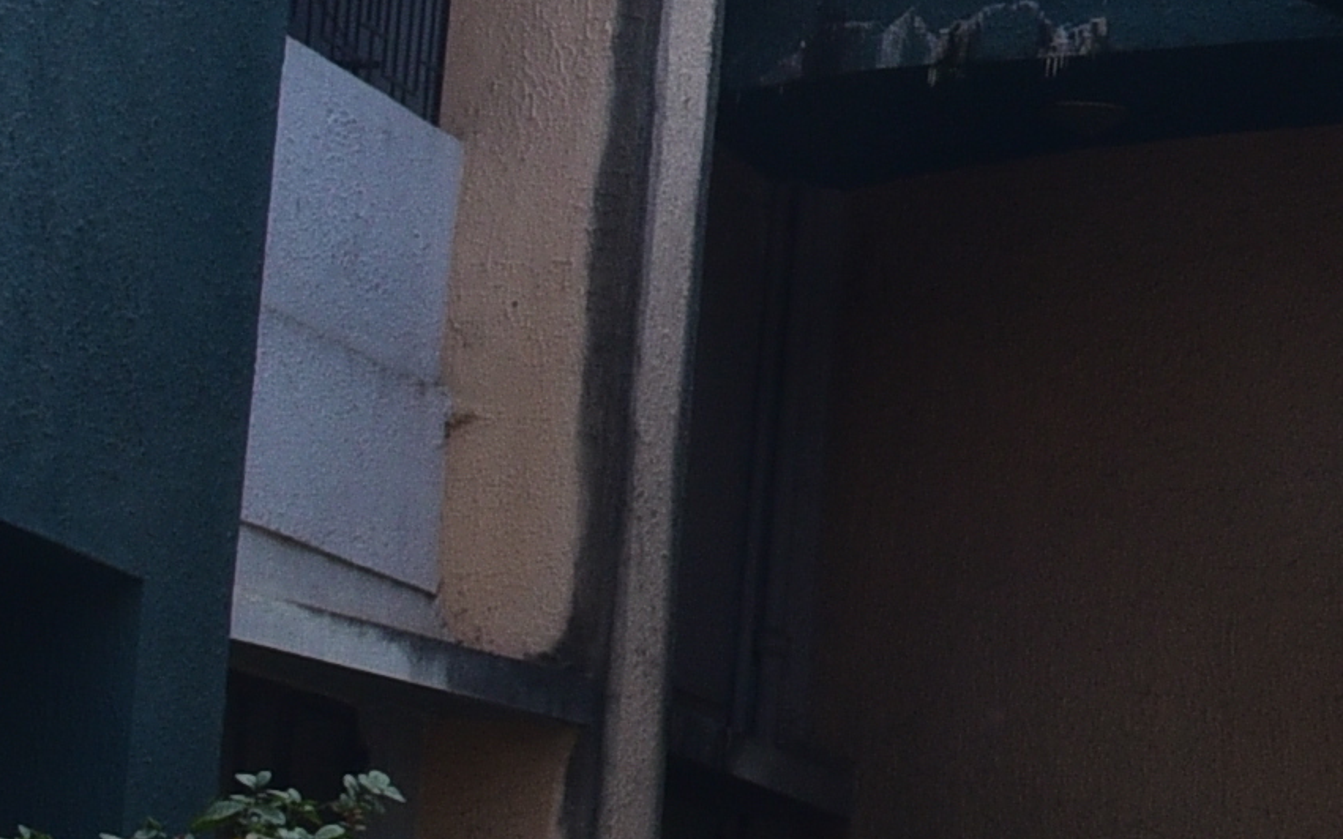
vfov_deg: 7.5
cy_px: -388
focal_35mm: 173
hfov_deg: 11.1
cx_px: 2555
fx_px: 6332
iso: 320
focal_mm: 24
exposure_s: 1/160
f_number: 13
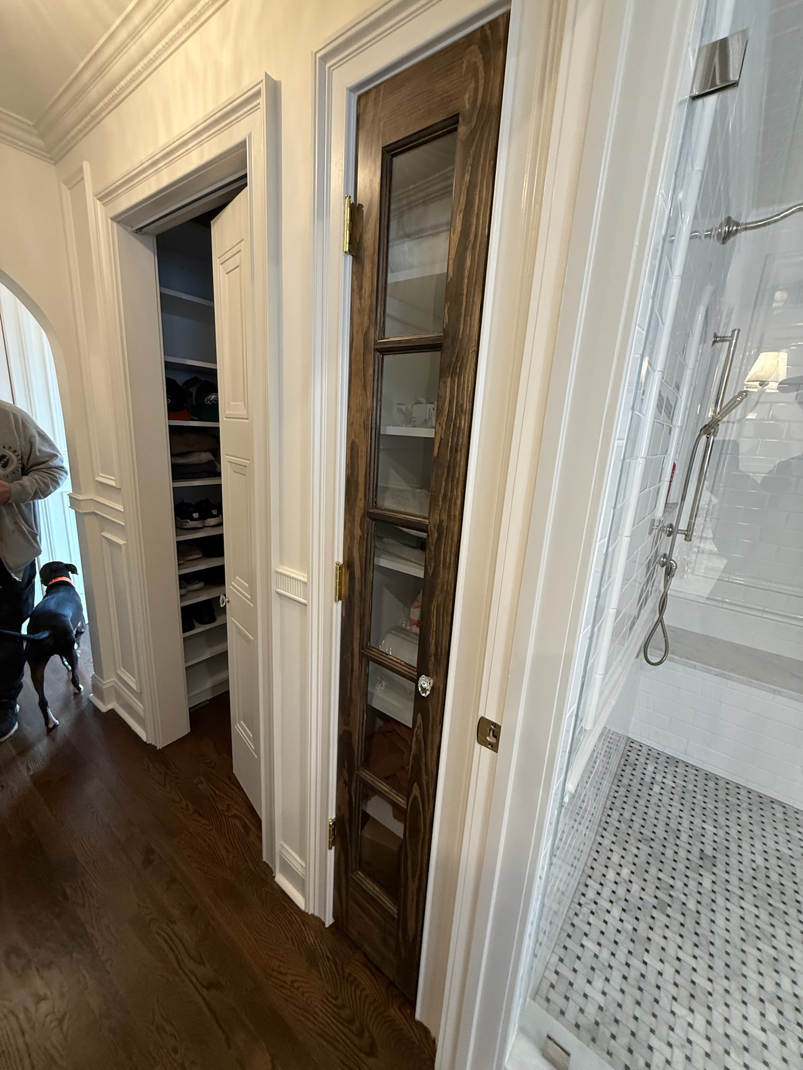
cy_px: 535
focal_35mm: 14
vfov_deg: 102.1
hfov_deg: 85.7
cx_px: 402
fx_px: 433
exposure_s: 1/60
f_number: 2.2
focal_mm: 2.22
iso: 200
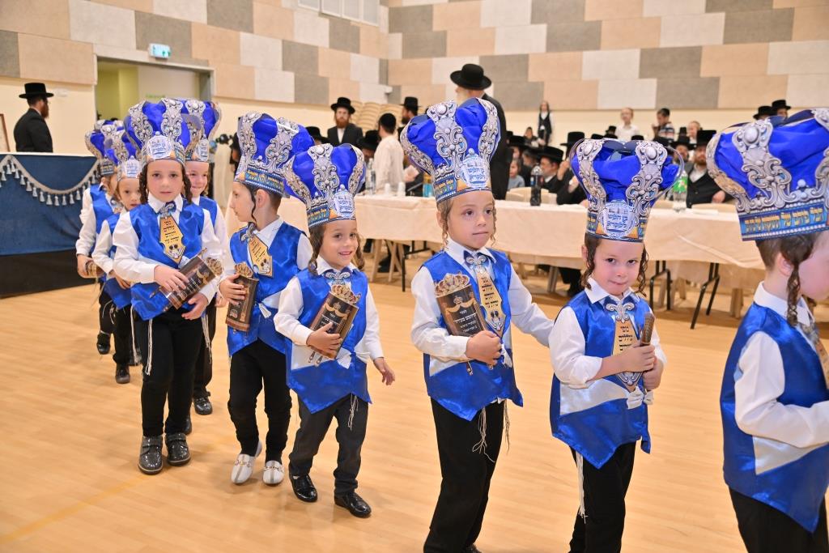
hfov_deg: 55.8
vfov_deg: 38.9
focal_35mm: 34
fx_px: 783
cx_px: 414
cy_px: 276
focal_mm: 34
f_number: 4
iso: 800
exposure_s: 1/250
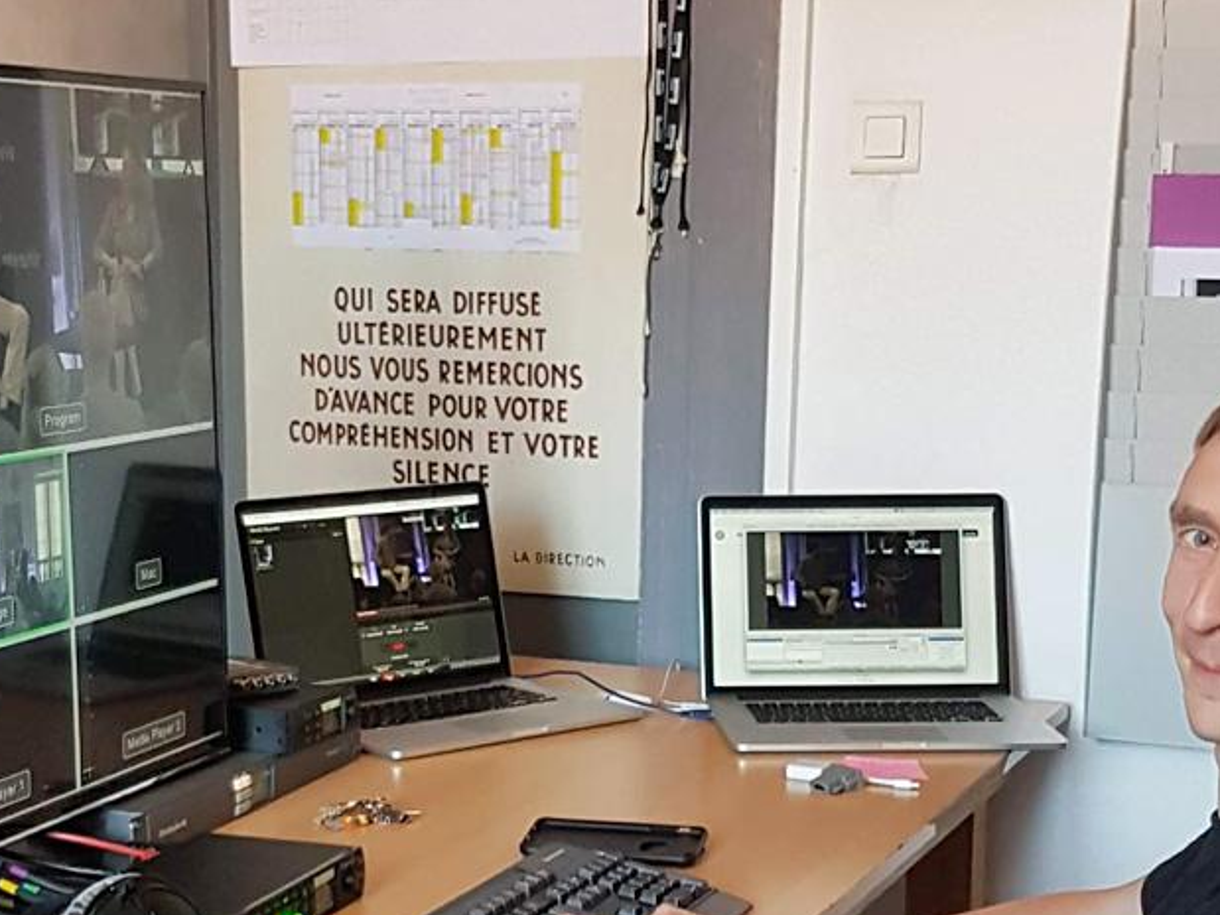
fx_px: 2114
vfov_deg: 24.1
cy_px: 690
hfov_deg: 32.2
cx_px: 538
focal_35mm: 60
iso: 100
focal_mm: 4.15
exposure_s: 1/8
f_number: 2.2
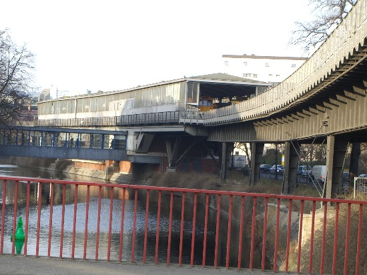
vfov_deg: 14.0
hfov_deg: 18.6
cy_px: 146
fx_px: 1123
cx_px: 184
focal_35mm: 106
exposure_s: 1/125
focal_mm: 19.7
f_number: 4.8
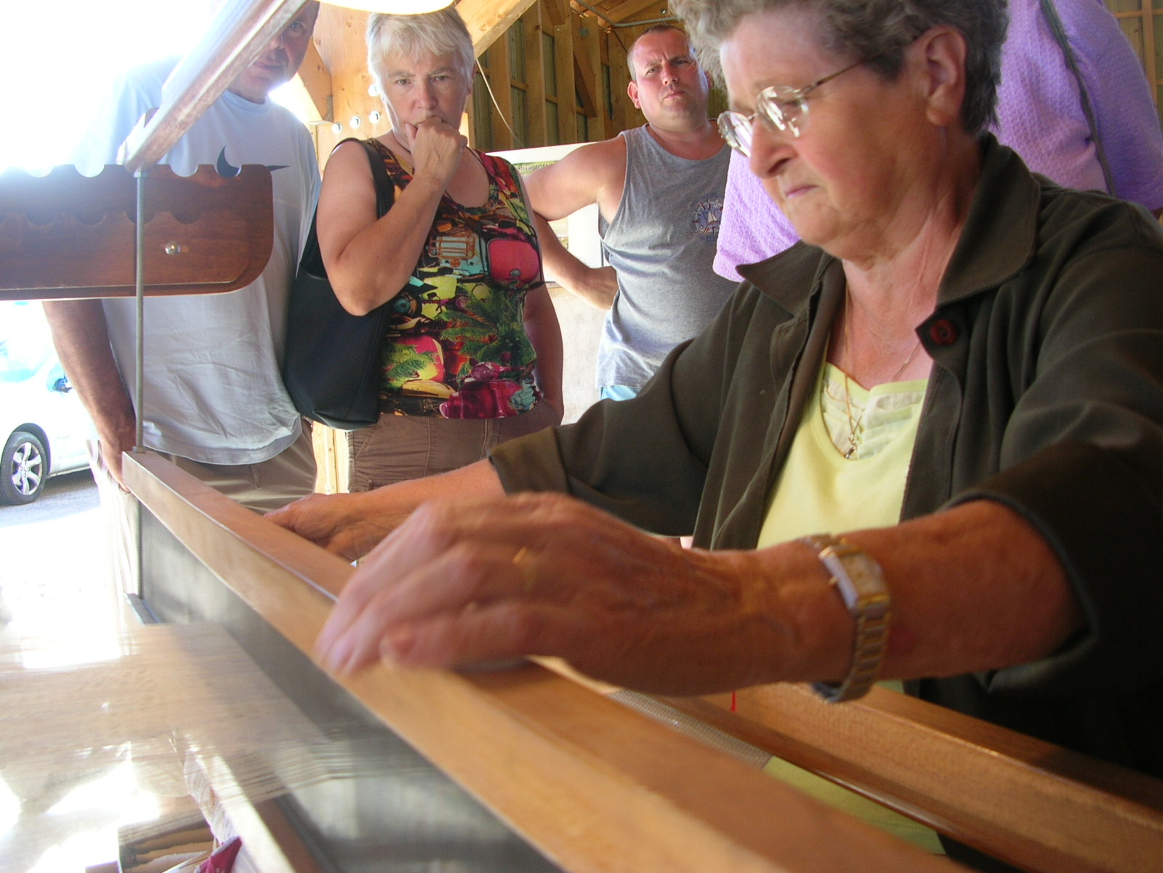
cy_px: 436
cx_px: 582
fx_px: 1176
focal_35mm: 35
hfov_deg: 52.6
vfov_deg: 40.7
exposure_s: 1/40.7
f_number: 2.8
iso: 50
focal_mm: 5.8
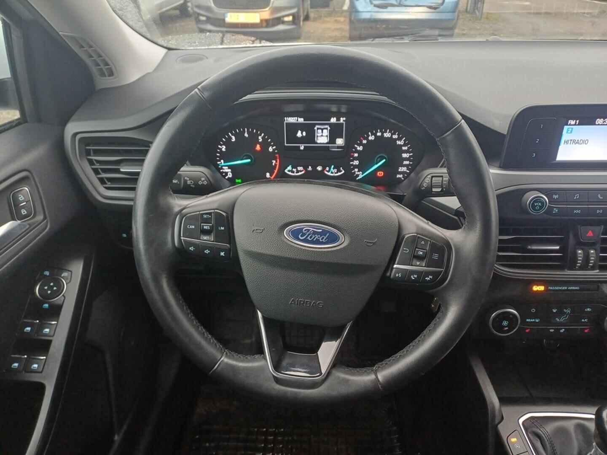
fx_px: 438
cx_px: 304
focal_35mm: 25
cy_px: 228
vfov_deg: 54.9
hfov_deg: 69.4
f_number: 1.8
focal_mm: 4.65
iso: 250
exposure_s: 1/33.3
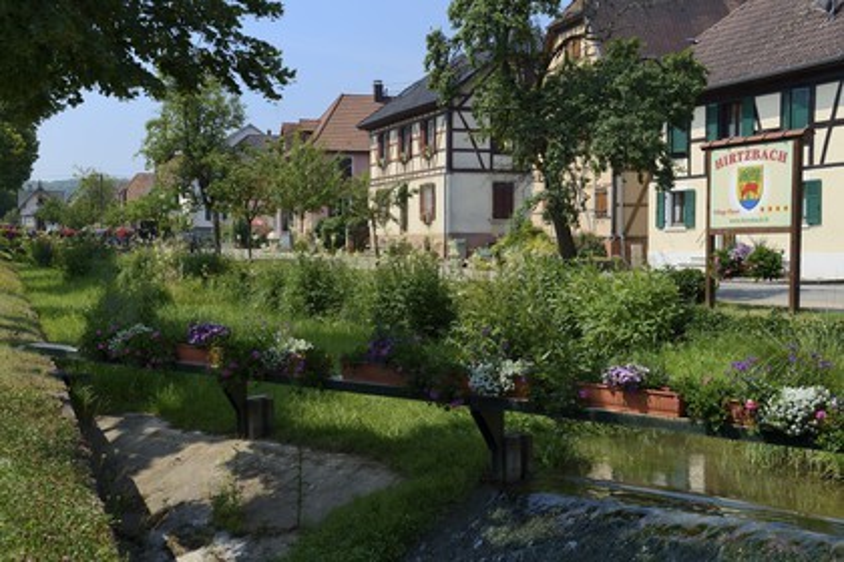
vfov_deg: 28.1
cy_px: 281
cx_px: 422
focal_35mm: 48
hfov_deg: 41.1
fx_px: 1125
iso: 200
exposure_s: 1/320
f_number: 9
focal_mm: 48
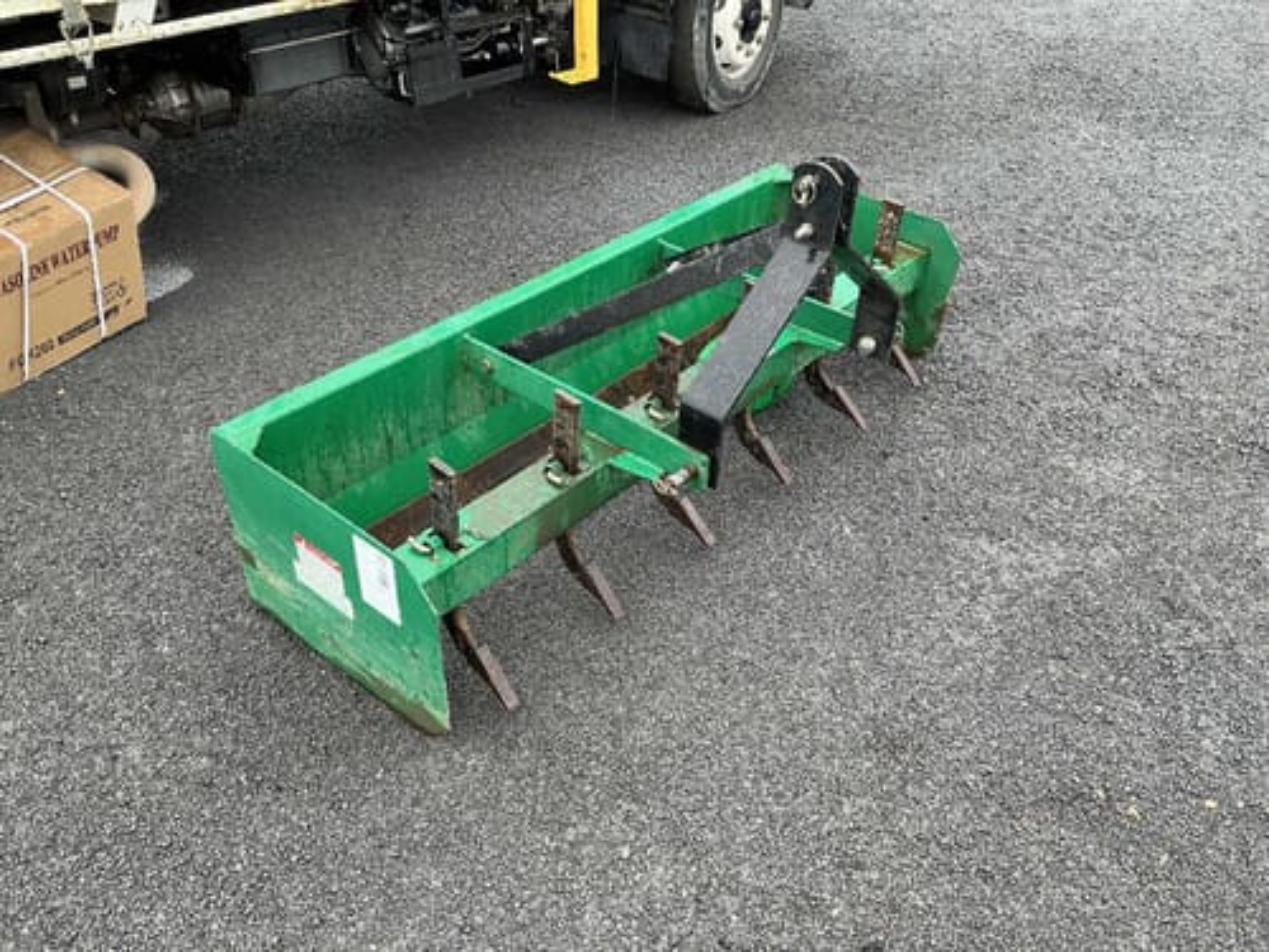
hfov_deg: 63.4
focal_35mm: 28
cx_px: 634
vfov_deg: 49.7
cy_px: 476
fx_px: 1026
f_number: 1.8
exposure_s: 1/122
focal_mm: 3
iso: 32
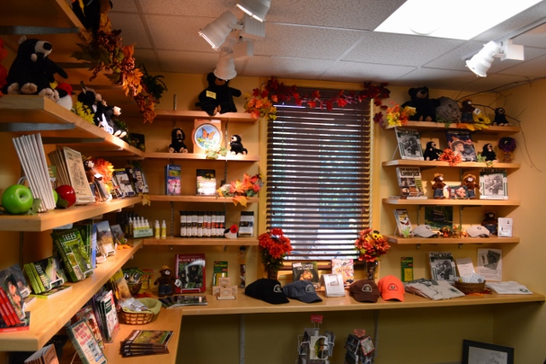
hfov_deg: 67.4
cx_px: 273
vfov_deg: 47.9
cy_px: 182
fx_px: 409
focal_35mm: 27
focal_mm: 18
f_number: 7.1
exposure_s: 1/30
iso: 400
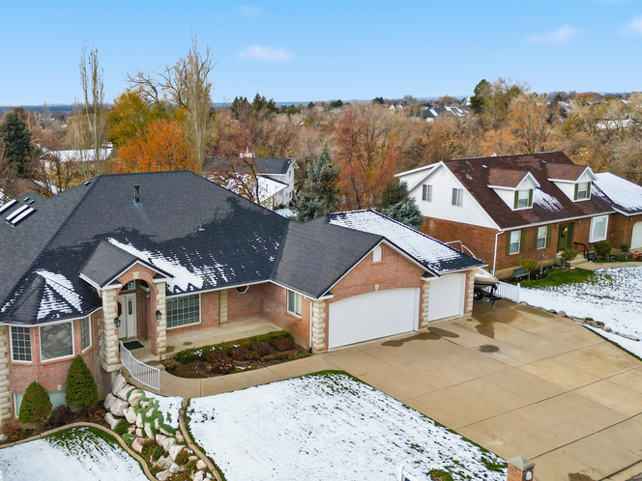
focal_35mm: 37
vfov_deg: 38.7
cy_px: 234
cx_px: 239
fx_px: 686
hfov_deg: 49.6
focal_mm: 6.7
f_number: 1.7
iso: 130
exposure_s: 1/2500
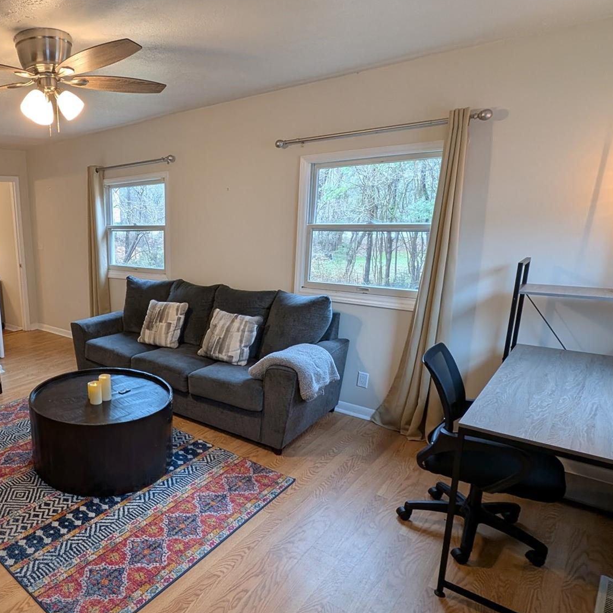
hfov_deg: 65.0
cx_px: 114
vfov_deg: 72.1
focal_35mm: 21
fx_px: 421
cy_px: 325
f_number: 2.2
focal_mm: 1.95
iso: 47
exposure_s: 1/25.1
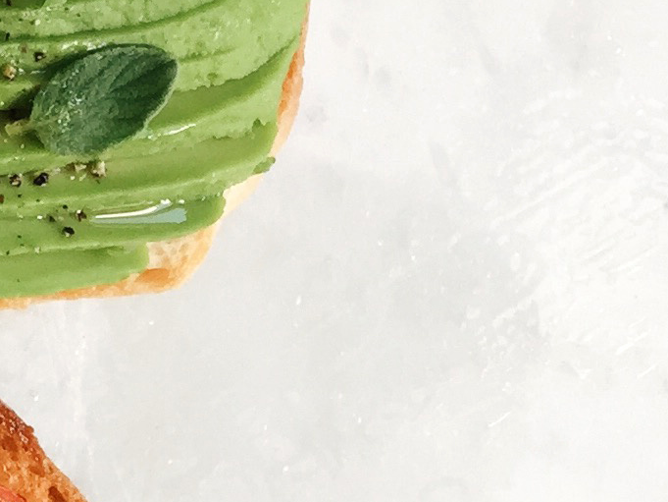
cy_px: -253
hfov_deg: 11.9
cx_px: -855
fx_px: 2683
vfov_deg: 10.3
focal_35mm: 139
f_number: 2.2
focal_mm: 4.2
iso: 40
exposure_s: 1/50
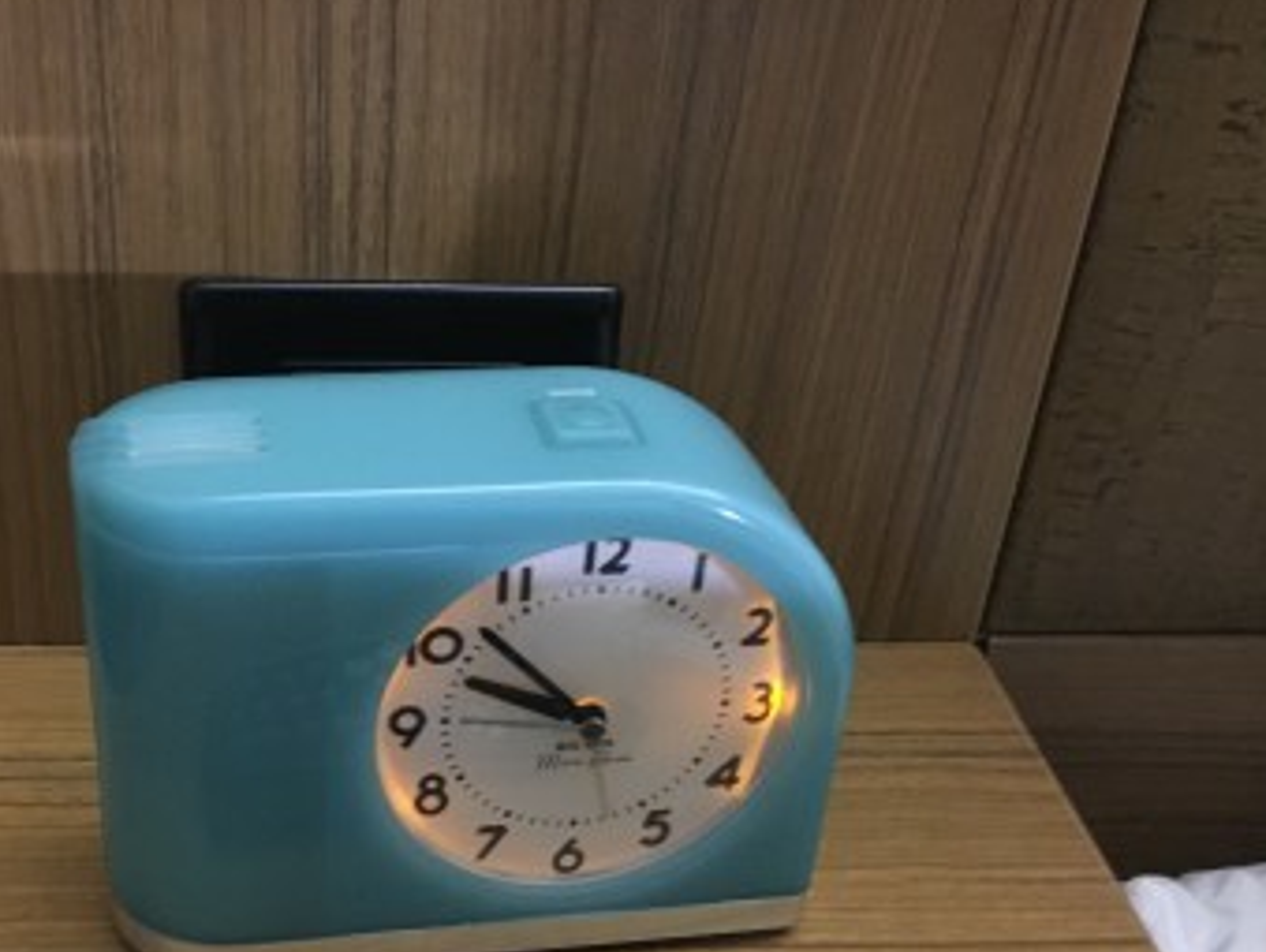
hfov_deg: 42.5
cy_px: 694
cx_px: 446
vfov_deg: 32.4
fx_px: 1611
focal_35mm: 44
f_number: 2.2
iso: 400
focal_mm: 4.15
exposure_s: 1/15
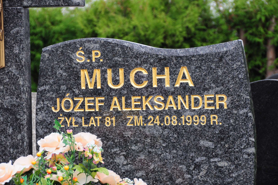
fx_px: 1099
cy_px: 92
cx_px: 139
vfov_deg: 9.6
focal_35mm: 142
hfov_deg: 14.4
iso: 500
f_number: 7.1
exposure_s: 1/320
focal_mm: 95
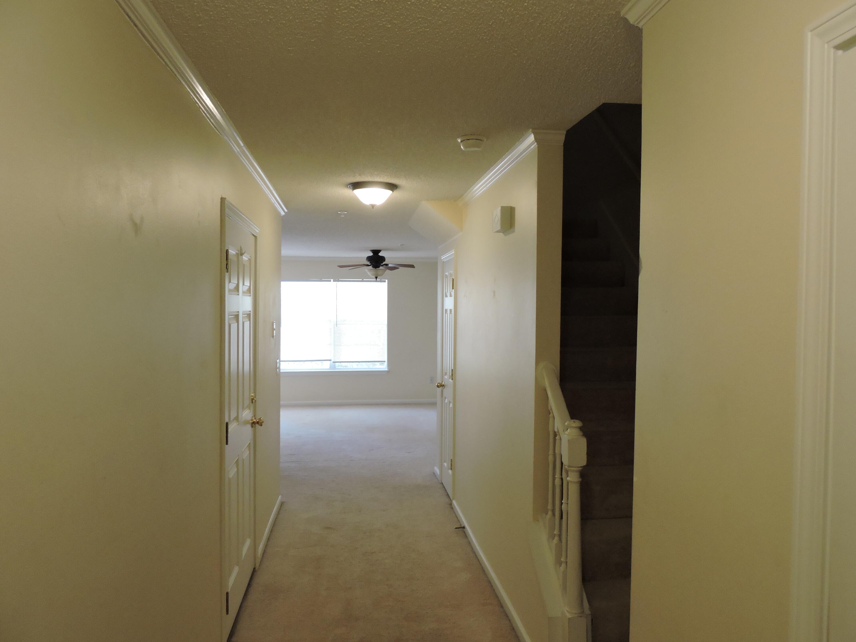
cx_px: 428
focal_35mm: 24
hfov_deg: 71.6
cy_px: 321
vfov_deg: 56.8
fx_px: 593
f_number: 3.3
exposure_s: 1/30
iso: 360
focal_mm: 4.3
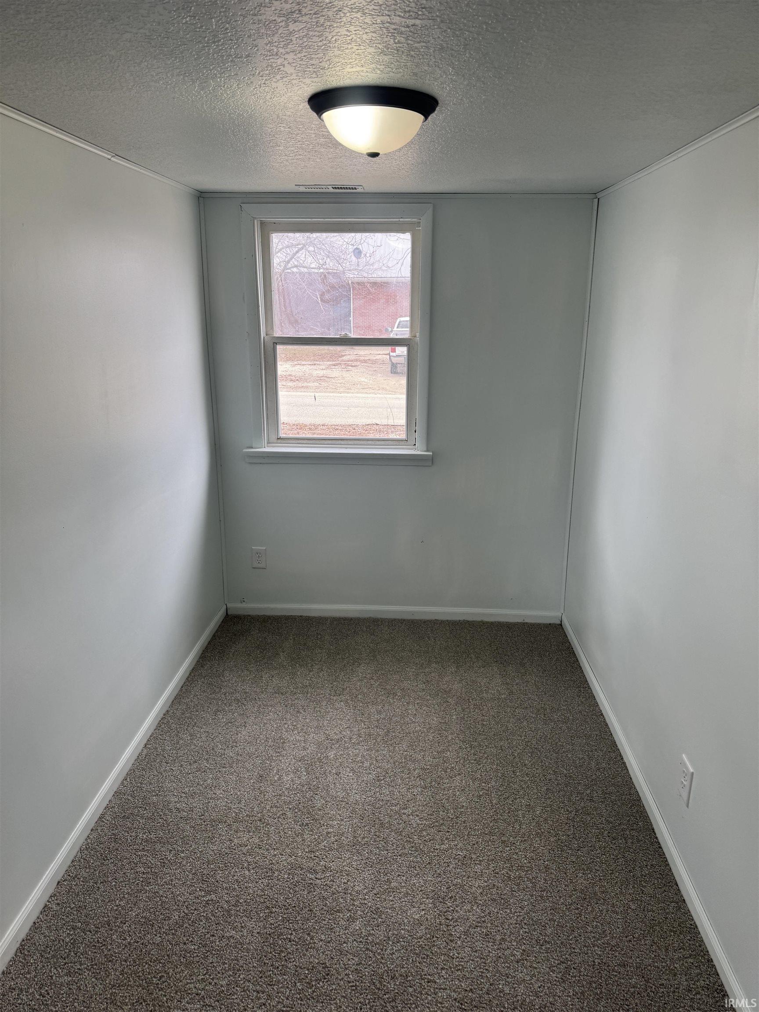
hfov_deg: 56.8
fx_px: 702
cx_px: 380
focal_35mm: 24
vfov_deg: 71.6
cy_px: 506
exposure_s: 1/120
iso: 80
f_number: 1.78
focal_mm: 6.76
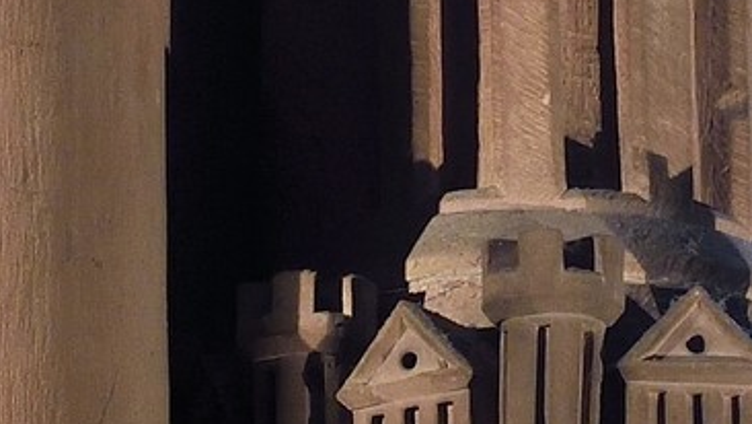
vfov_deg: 1.0
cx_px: -103
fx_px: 24031
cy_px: -1388
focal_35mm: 1205
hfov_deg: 1.8
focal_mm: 175
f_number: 4.5
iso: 1600
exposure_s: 1/40
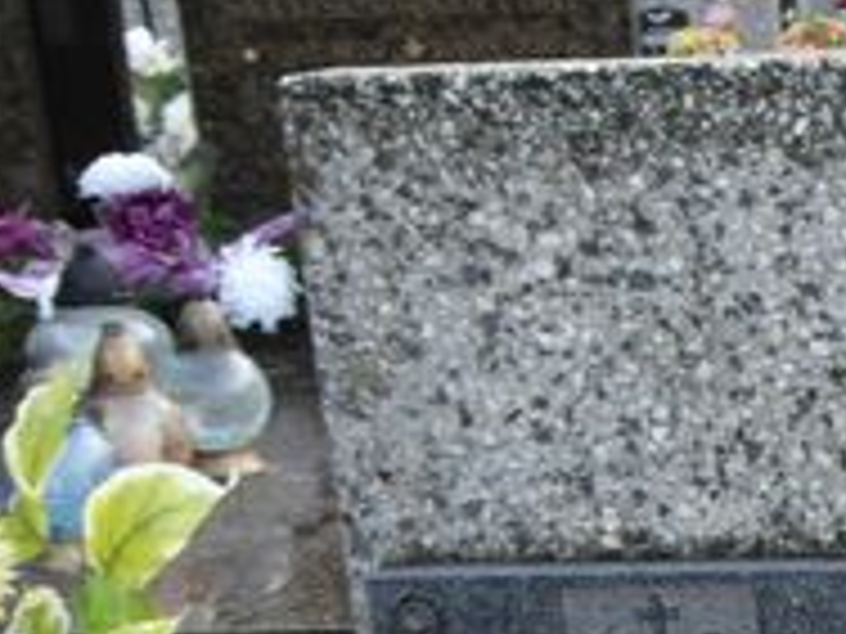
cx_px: 1116
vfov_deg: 13.9
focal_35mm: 102
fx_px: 2493
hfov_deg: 17.9
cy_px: 836
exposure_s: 1/90
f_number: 3.6
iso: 100
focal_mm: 6.5
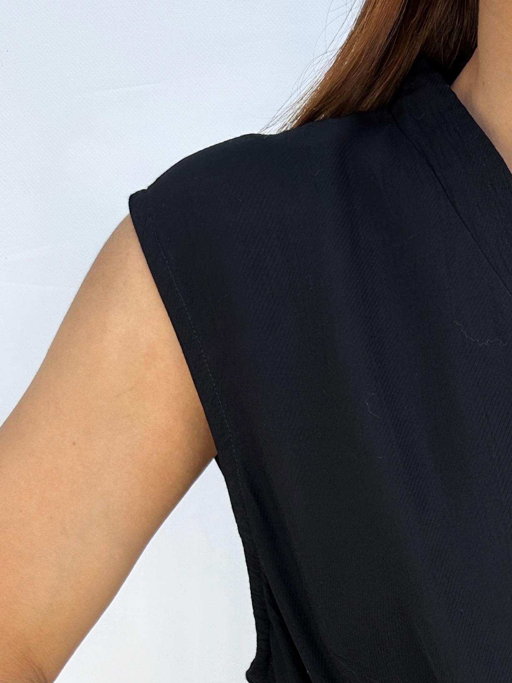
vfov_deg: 28.7
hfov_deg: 22.9
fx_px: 1164
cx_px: 603
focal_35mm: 59
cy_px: 801
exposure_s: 1/335
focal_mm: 6.86
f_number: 1.78
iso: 80
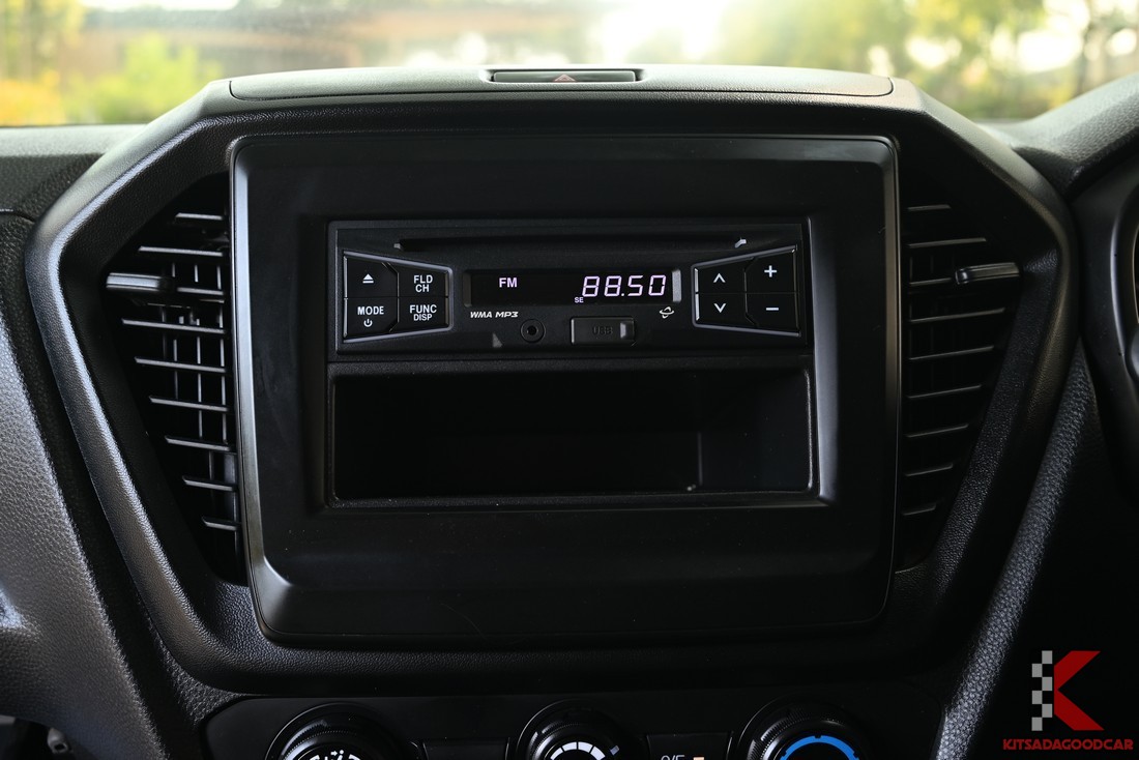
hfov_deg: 54.4
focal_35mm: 35
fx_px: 1108
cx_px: 570
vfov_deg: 37.9
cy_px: 380
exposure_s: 1/30
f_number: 5.6
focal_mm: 35
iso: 280
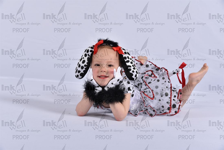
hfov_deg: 31.0
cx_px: 112
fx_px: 405
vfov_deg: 20.9
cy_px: 75
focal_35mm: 65
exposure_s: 1/200
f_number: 8
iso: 250
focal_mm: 65
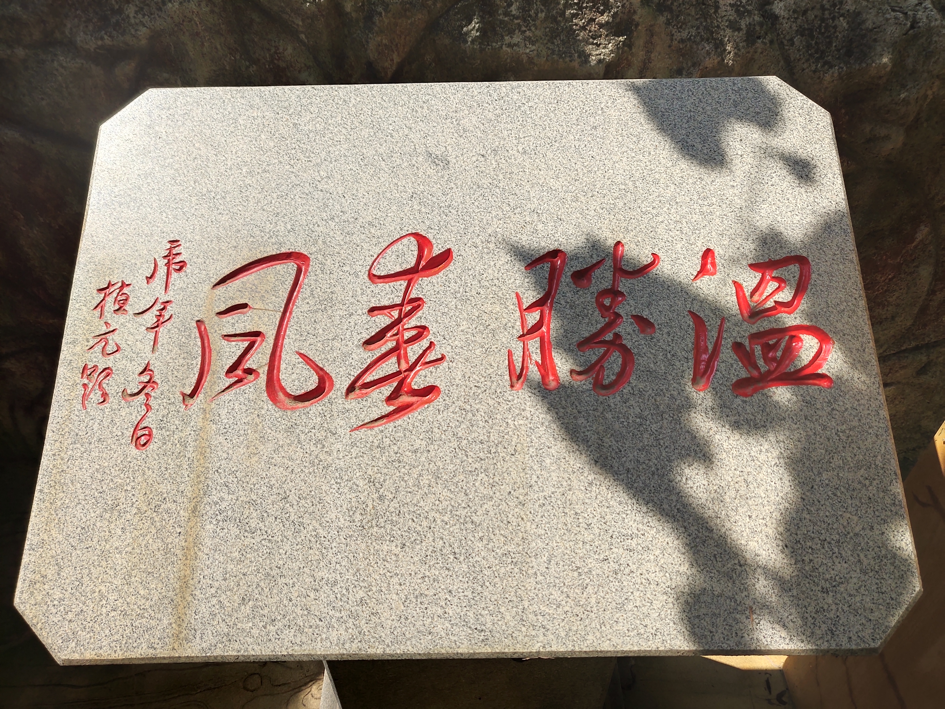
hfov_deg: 60.0
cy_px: 354
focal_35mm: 30
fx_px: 819
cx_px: 472
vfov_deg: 46.8
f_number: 1.8
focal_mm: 4.35
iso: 50
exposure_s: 1/1299
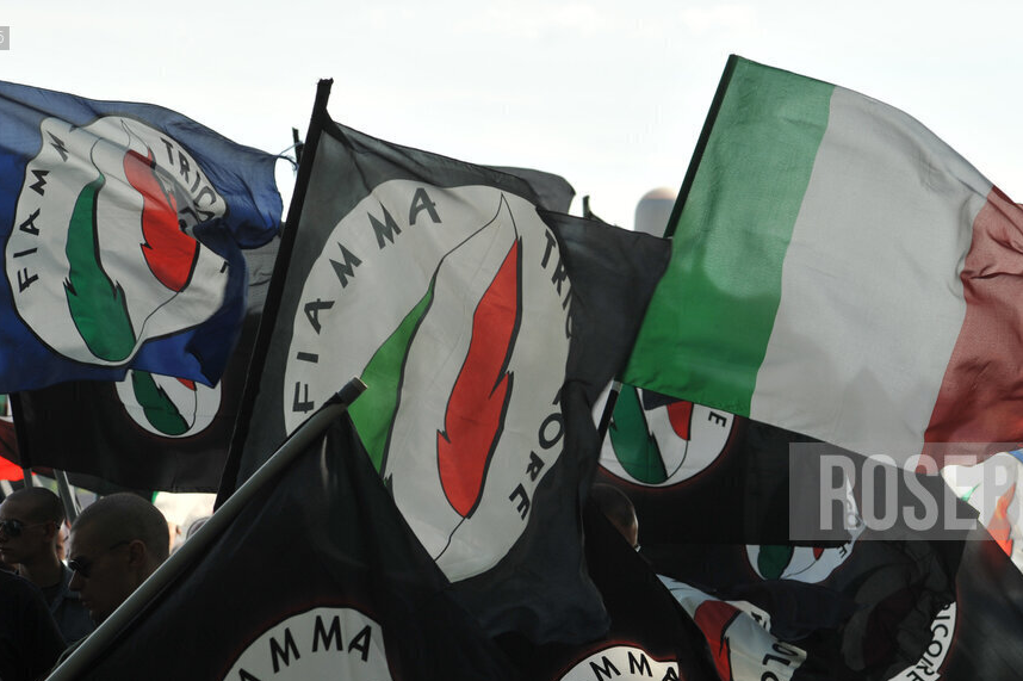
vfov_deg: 6.0
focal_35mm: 227
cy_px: 420
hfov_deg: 9.1
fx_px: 6447
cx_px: 526
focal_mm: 180
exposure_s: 1/500
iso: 500
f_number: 11
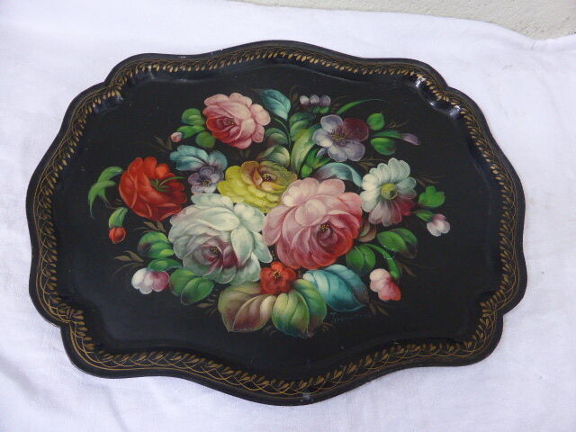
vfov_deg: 54.9
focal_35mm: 25
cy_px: 216
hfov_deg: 69.4
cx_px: 288
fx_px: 416
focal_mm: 4.3
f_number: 3.3
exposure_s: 1/60
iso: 400
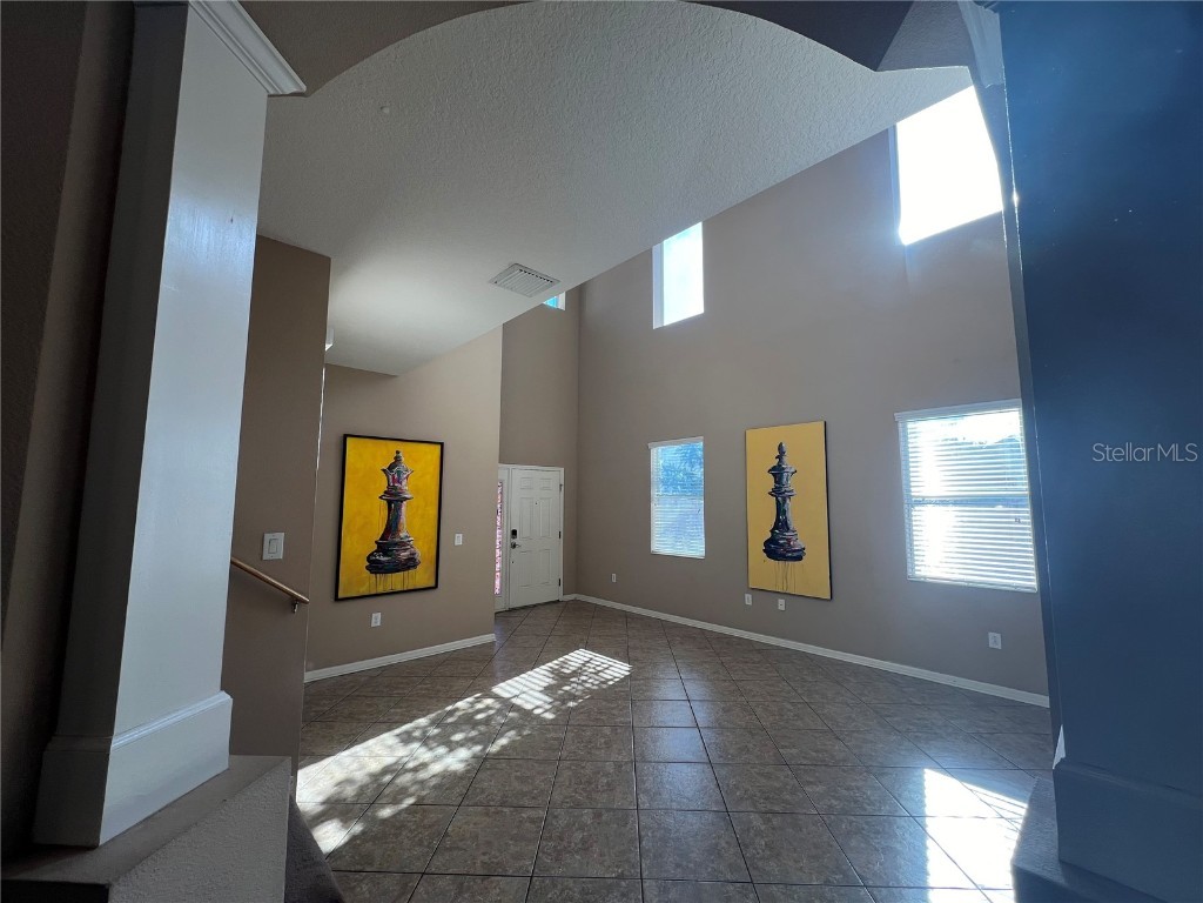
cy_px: 452
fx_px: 452
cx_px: 602
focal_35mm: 13
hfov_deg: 106.2
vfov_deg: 89.9
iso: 32
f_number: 1.8
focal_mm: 1.57
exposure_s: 1/109
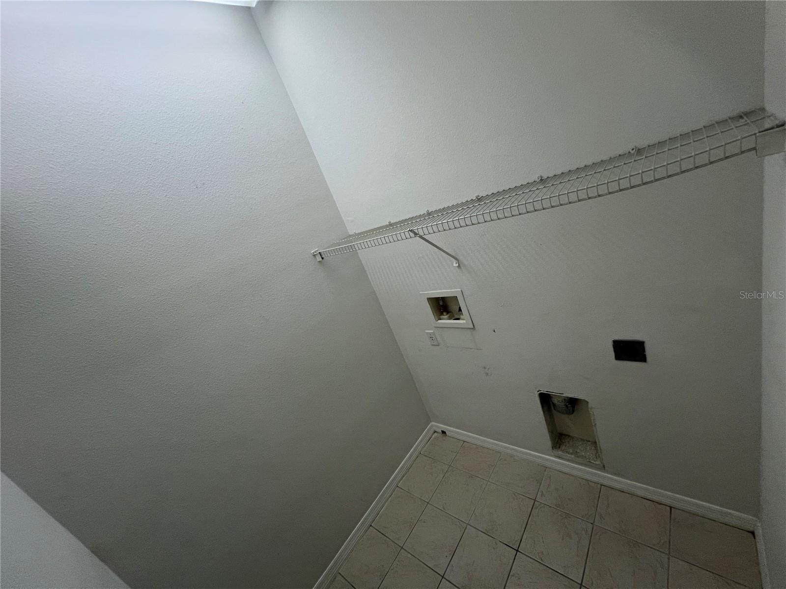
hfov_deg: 106.2
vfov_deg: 89.9
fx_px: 295
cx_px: 393
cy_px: 294
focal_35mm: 13
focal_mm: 1.57
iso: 160
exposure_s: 1/120
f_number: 1.8
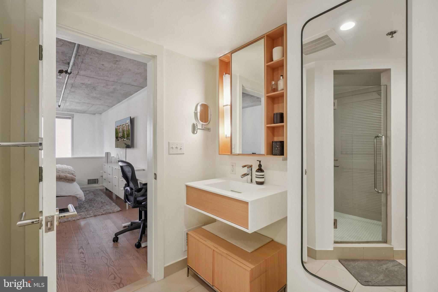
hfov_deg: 100.4
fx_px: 182
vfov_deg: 77.3
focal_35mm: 15
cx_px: 219
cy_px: 146
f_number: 7.1
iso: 100
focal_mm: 10
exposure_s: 1/5
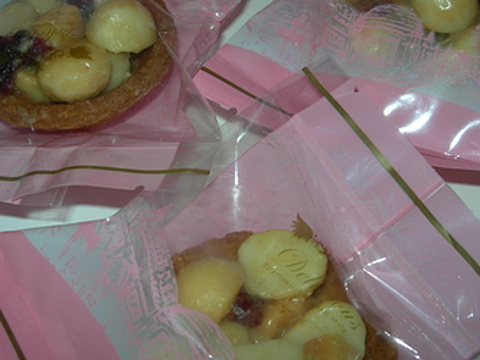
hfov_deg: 33.8
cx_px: 241
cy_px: 188
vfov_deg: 25.7
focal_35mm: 57
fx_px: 791
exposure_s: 1/60.1
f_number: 4.8
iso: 50
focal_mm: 7.8
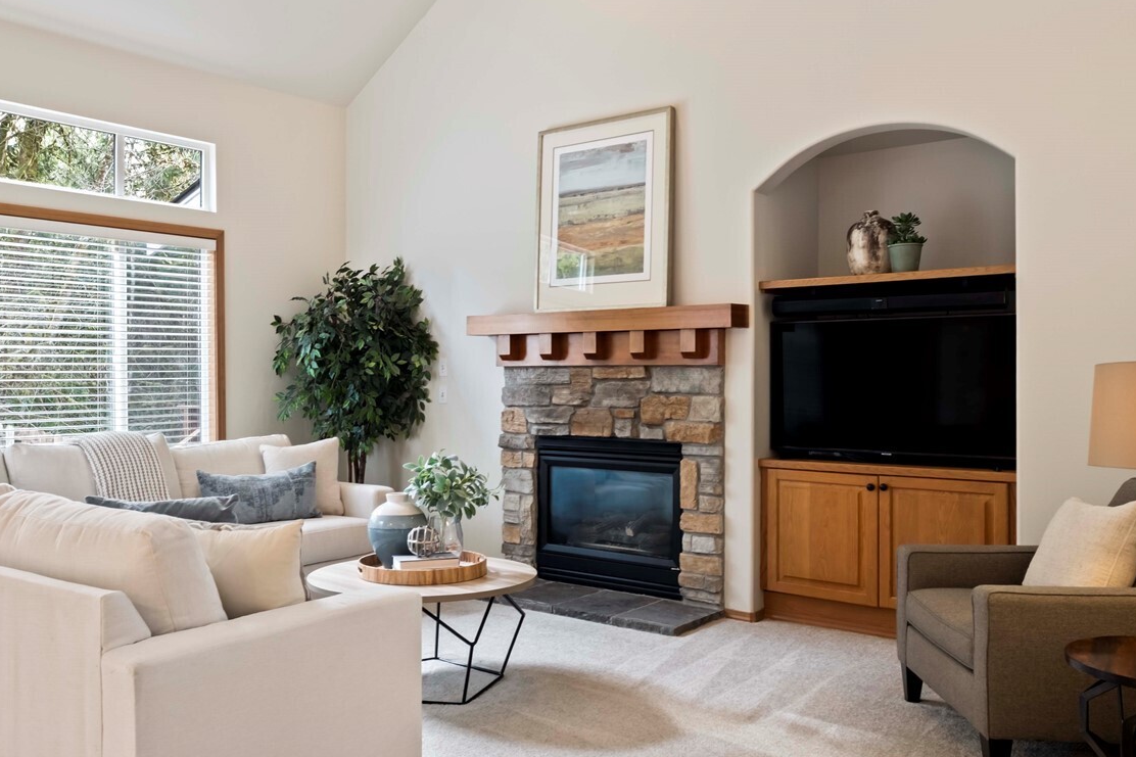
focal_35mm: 29
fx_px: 915
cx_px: 448
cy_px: 370
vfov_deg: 44.9
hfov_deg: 63.0
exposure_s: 1.5
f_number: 8
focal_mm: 12.6
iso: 400
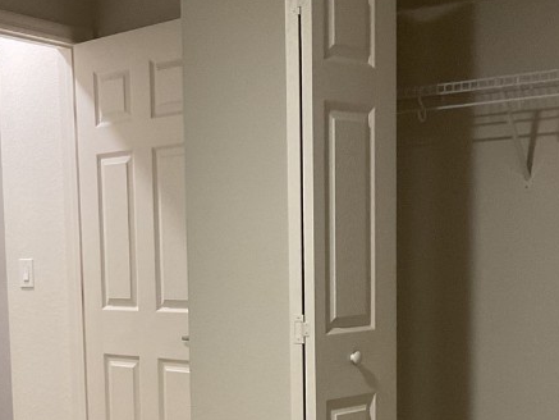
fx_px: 1098
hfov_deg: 28.3
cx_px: 177
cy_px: 393
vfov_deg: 21.1
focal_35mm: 68
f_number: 1.8
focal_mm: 3
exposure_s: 1/60
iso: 160
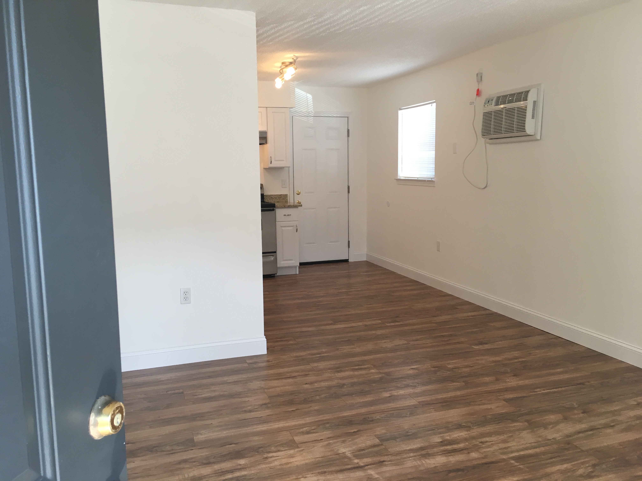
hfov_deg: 61.7
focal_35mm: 29
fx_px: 538
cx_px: 321
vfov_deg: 48.2
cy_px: 240
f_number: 2.2
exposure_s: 1/40
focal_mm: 4.15
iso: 25
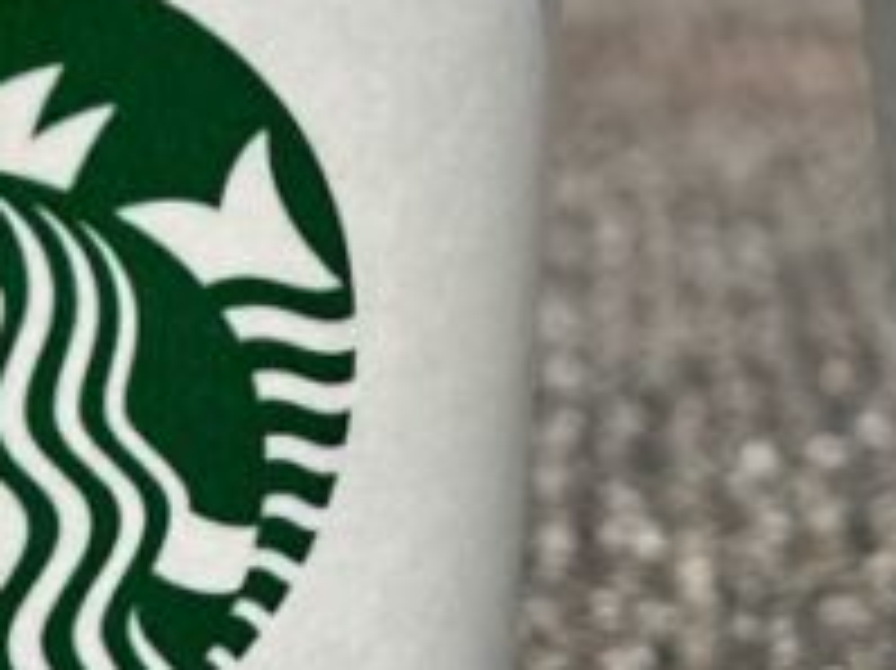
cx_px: 639
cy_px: 432
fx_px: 3466
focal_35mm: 134
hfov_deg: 14.7
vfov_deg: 11.0
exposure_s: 1/6211
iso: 50
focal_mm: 5.7
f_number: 1.5
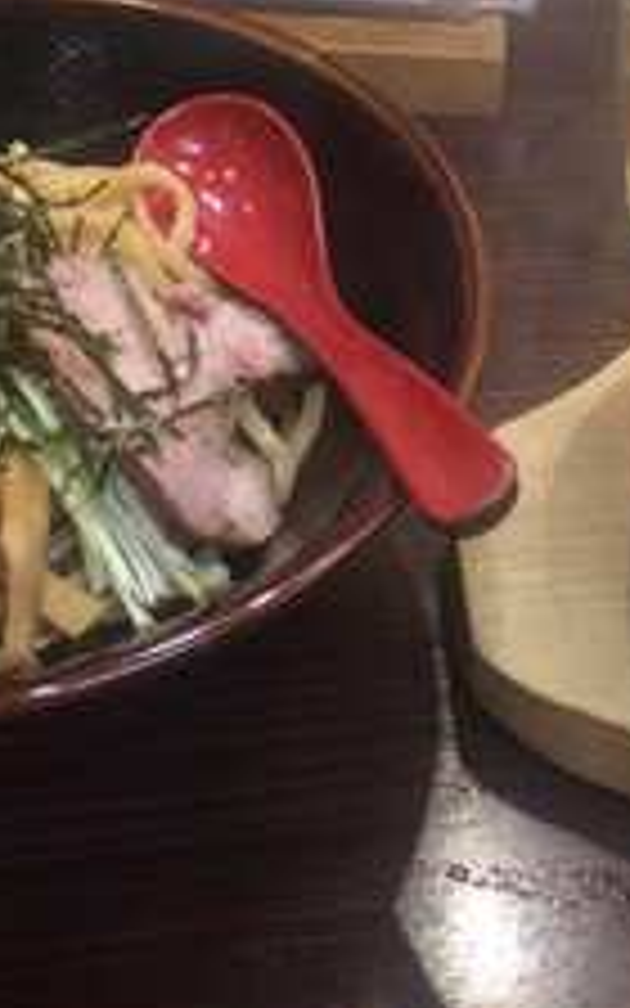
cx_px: 432
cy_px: 374
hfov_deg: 23.8
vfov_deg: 37.3
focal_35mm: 54
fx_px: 1483
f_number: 2.2
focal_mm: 4.15
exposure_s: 1/15
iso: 400
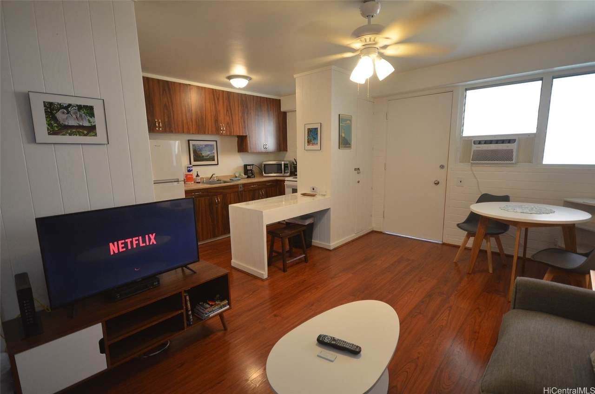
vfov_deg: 69.4
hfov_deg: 92.6
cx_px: 298
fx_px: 285
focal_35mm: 17
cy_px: 197
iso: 800
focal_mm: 11.5
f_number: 4.2
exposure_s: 1/50
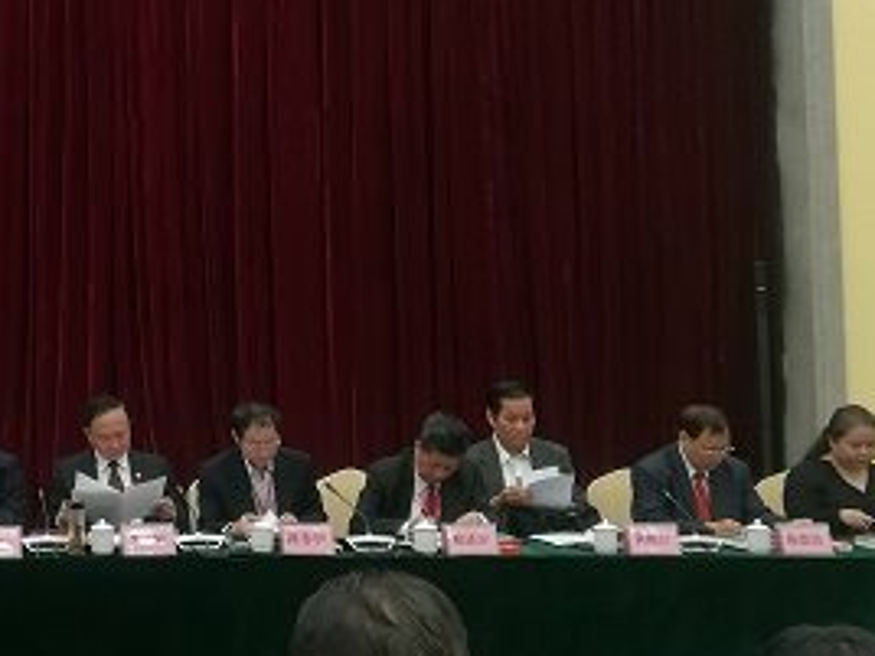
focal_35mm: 68
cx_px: -36
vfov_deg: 21.5
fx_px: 1719
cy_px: 175
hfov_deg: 26.7
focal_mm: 3.83
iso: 125
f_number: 2.2
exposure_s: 1/33.3
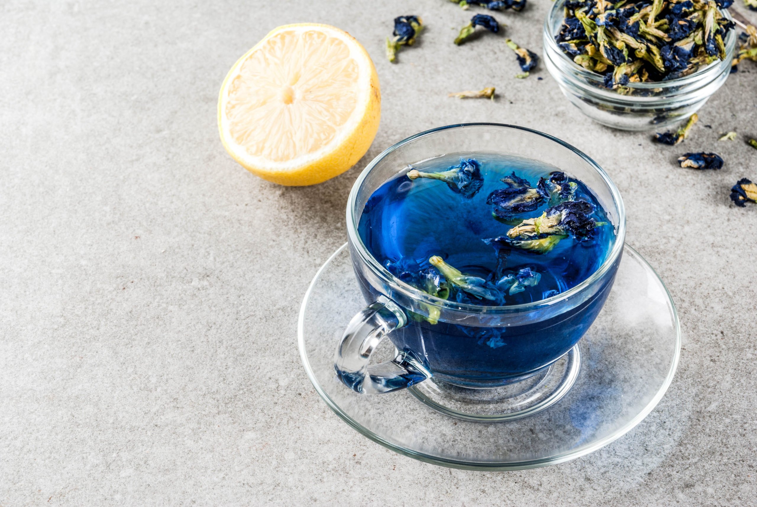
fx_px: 2211
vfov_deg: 13.1
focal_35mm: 105
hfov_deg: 19.4
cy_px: 254
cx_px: 378
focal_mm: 70
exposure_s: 1/60
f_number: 13
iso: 100
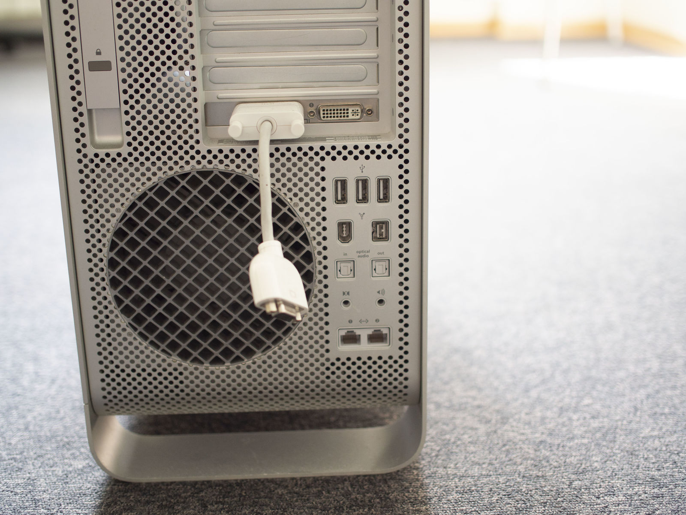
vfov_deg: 29.1
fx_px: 991
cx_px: 343
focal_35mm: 50
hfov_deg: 38.2
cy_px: 258
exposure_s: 1/80
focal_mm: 25
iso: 320
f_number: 1.8
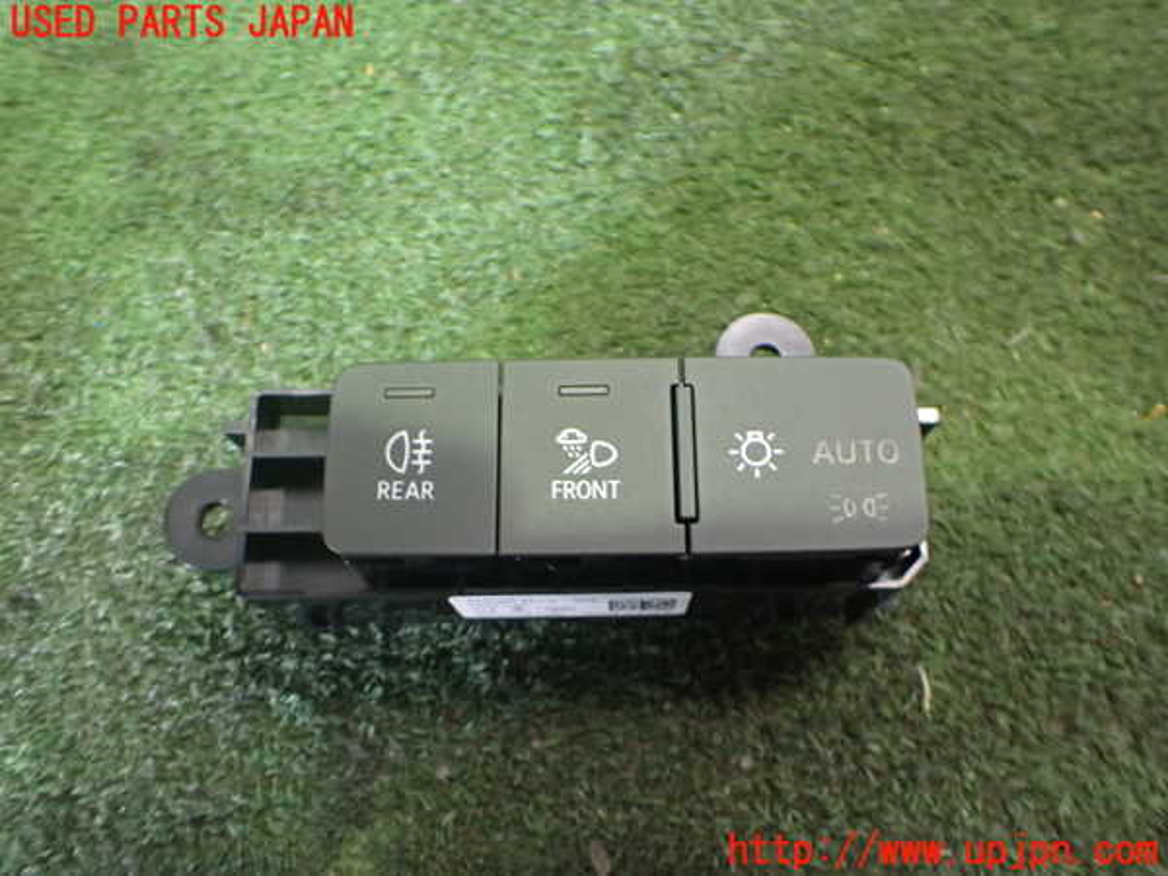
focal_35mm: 30
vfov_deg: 46.8
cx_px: 584
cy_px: 438
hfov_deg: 60.0
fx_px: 1012
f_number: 2.3
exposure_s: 1/30
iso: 800
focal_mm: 5.4
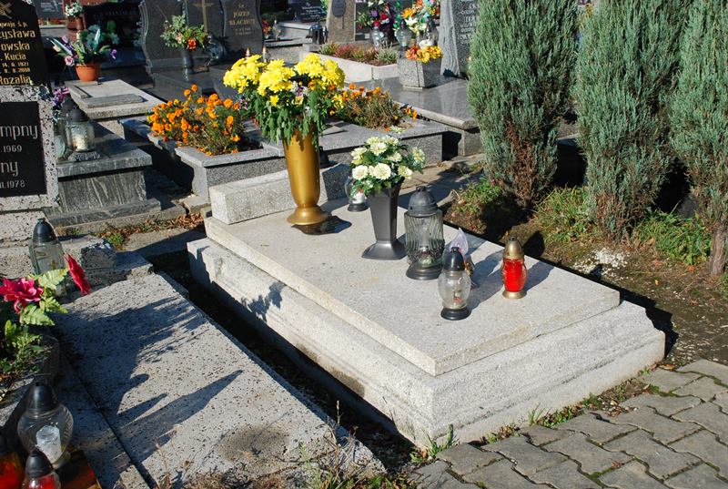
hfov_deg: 46.3
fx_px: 851
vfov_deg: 32.0
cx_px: 364
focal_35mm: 42
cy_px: 244
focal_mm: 28
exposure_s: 1/1250
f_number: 8
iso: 500
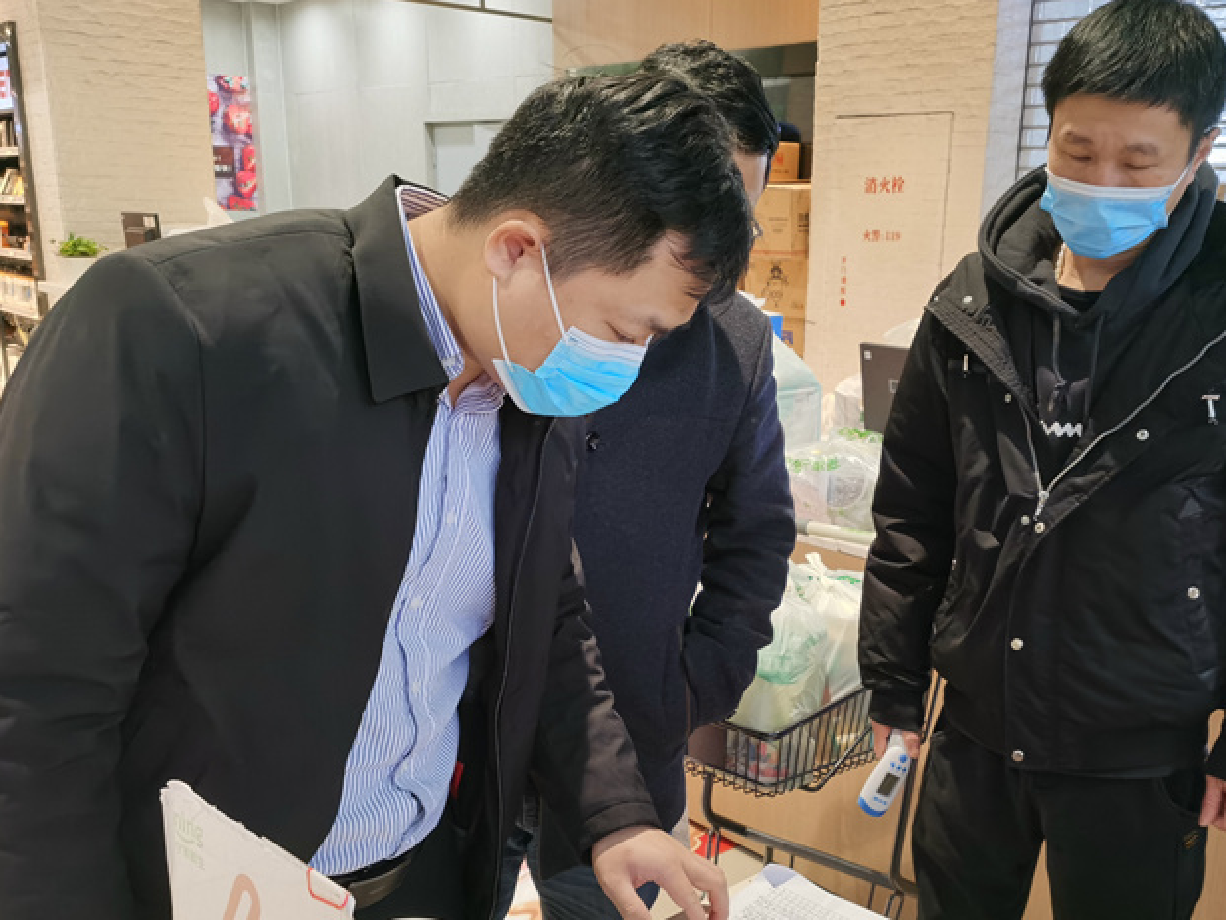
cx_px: 745
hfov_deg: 52.2
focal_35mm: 35
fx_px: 1240
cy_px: 562
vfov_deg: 40.5
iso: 160
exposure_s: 1/100
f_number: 1.6
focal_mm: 5.56
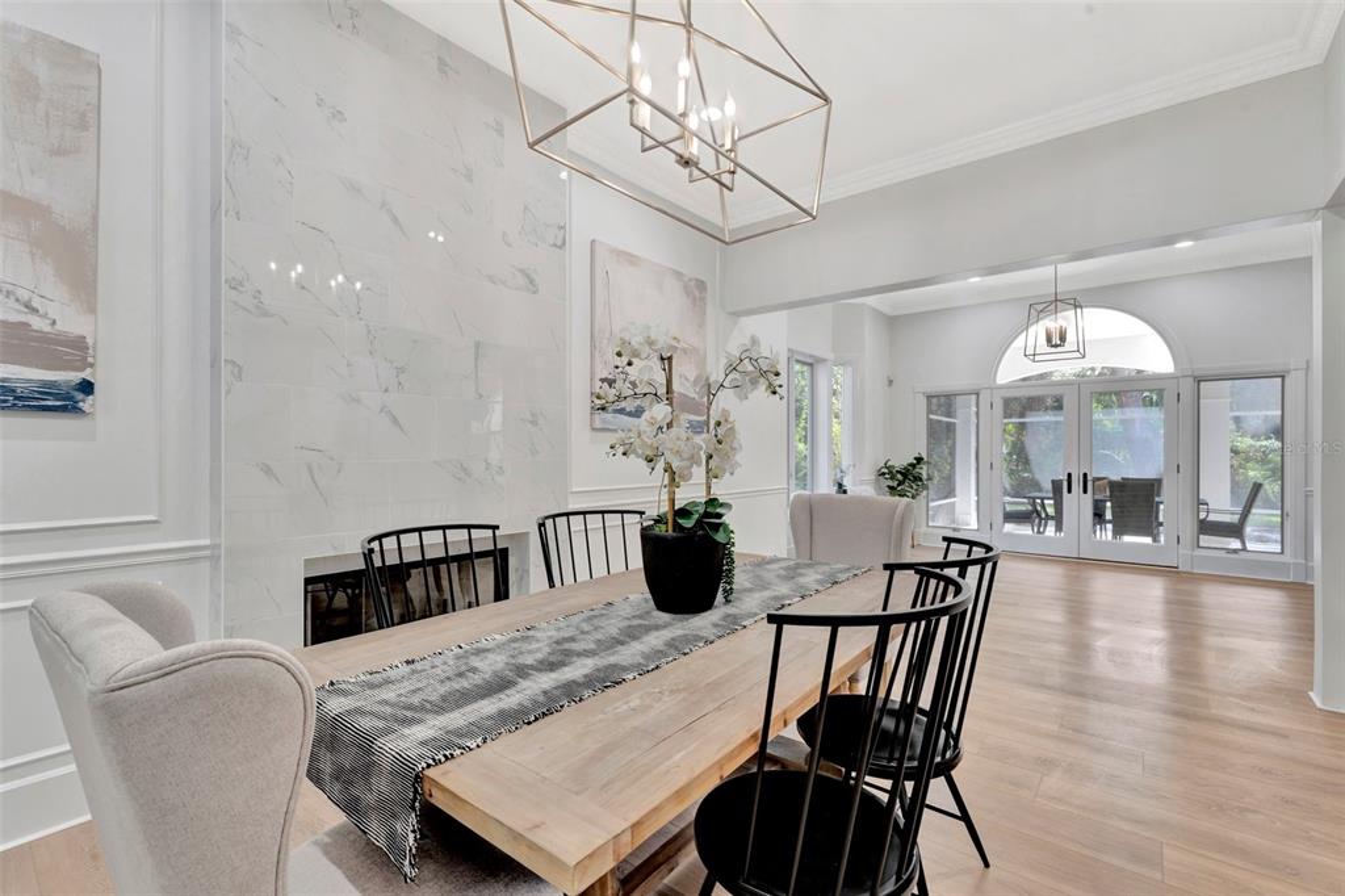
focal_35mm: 16
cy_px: 448
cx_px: 672
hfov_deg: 97.1
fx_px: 594
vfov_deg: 74.1
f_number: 11
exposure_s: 1/5
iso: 200
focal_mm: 15.9
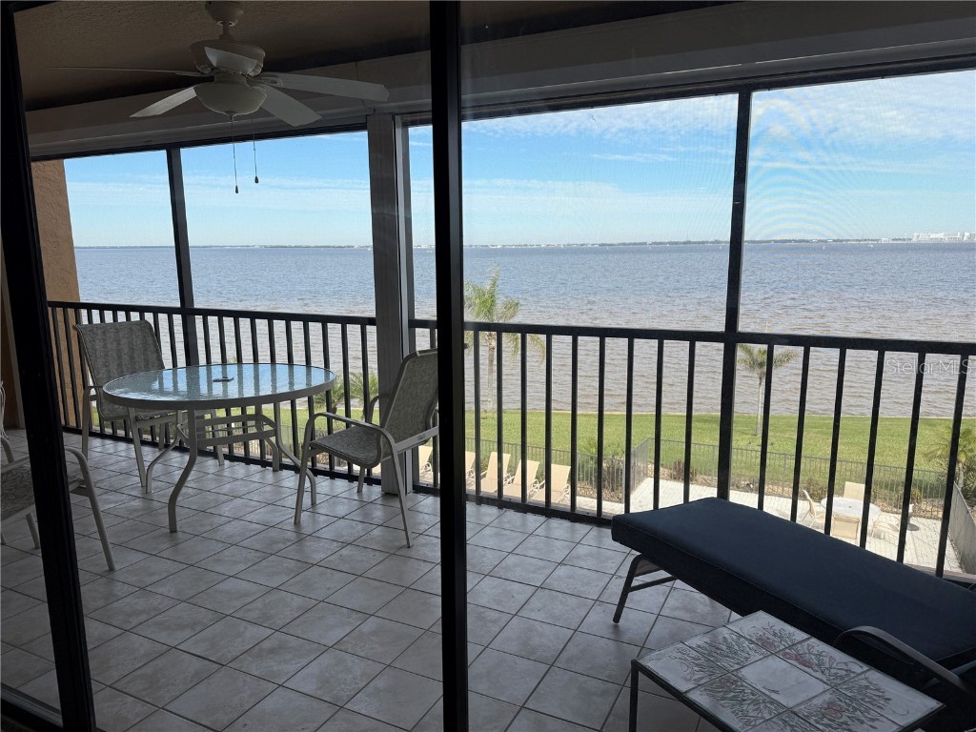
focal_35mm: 24
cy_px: 366
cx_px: 488
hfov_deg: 71.6
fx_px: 677
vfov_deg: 56.8
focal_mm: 6.76
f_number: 1.78
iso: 80
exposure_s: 1/2169
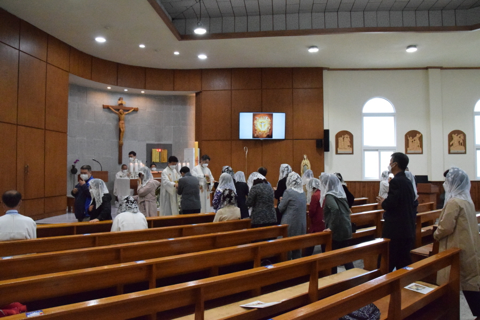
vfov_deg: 47.9
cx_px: 240
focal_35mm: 27
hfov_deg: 67.4
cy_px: 160
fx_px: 360
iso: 12800
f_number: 11
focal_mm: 18
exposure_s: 1/500
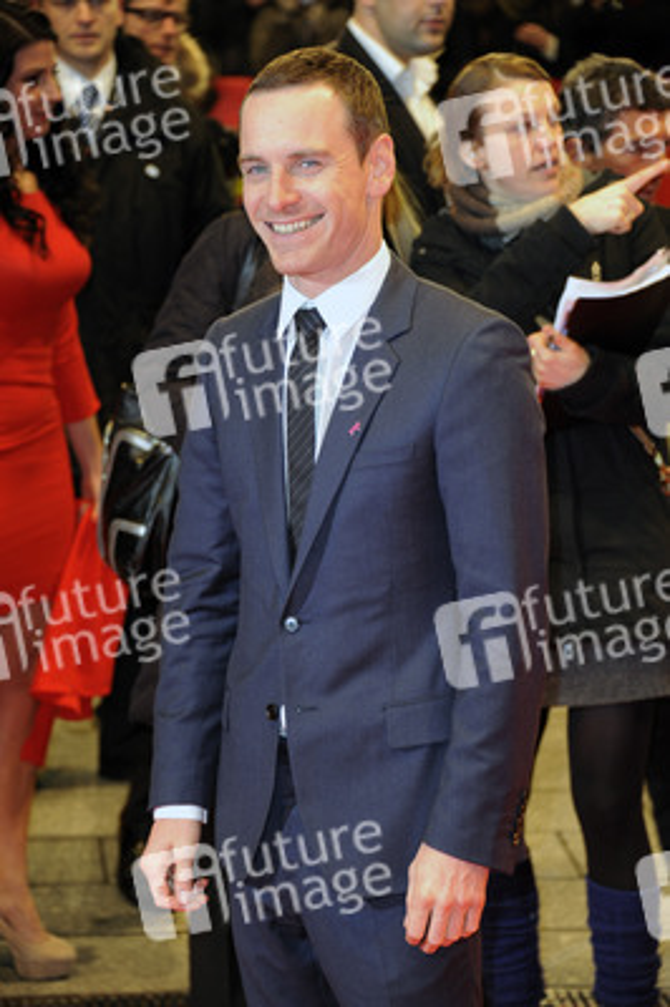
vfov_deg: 16.8
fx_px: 3411
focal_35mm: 122
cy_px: 504
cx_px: 335
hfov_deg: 11.2
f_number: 5.6
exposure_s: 1/80
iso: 1250
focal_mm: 122
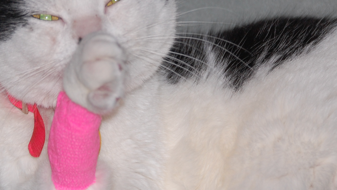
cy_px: 106
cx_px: 120
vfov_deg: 3.7
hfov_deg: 6.5
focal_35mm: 332
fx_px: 2967
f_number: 4.8
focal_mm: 100
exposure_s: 1/60
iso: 400
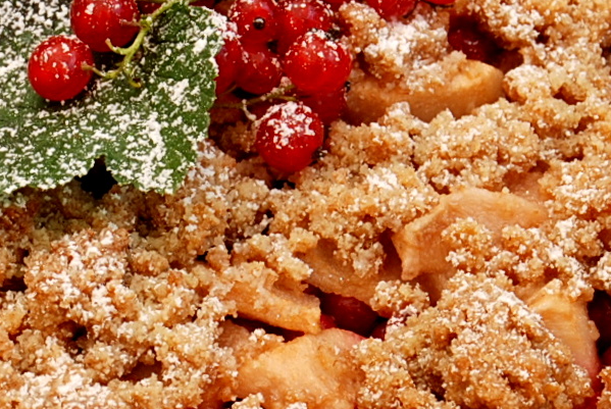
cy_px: 361
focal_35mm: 281
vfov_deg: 4.9
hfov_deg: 7.3
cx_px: 227
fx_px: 4775
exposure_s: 1/100
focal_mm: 58
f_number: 10
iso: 100
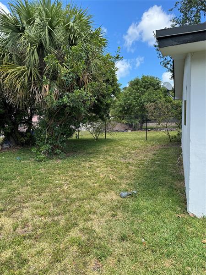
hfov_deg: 56.8
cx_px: 103
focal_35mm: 24
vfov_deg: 71.6
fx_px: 190
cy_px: 138
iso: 80
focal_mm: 6.76
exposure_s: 1/1339
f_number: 1.78
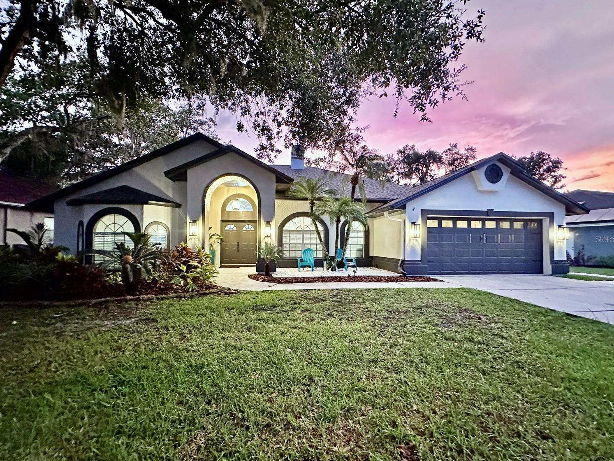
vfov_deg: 81.7
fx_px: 266
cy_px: 239
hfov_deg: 98.2
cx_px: 305
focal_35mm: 15
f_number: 2.2
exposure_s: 1/60
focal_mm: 2.22
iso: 1000
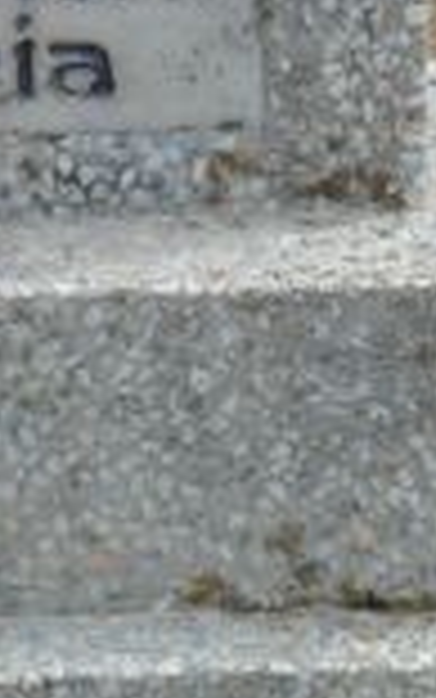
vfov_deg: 4.6
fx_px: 8566
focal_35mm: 451
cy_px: -311
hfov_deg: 2.9
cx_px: -324
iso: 80
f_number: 4.5
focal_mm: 22.5
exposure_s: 1/400
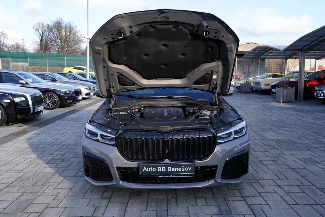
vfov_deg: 39.9
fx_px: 298
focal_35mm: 33
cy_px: 108
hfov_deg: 57.2
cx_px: 162
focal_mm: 33
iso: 100
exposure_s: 1/125
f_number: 5.6
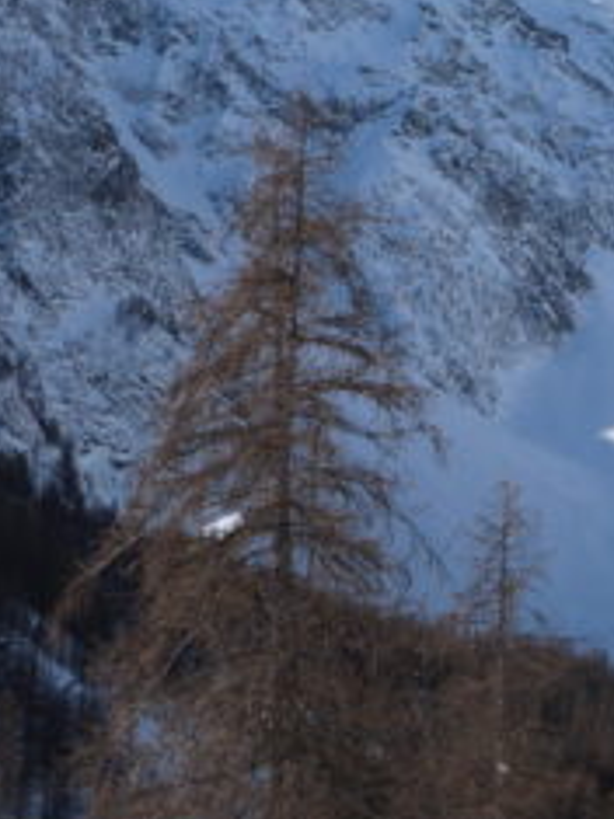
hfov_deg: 10.1
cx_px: 771
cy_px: 202
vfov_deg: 13.7
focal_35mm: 144
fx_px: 3409
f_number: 5.6
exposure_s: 1/800
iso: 100
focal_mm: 12.4
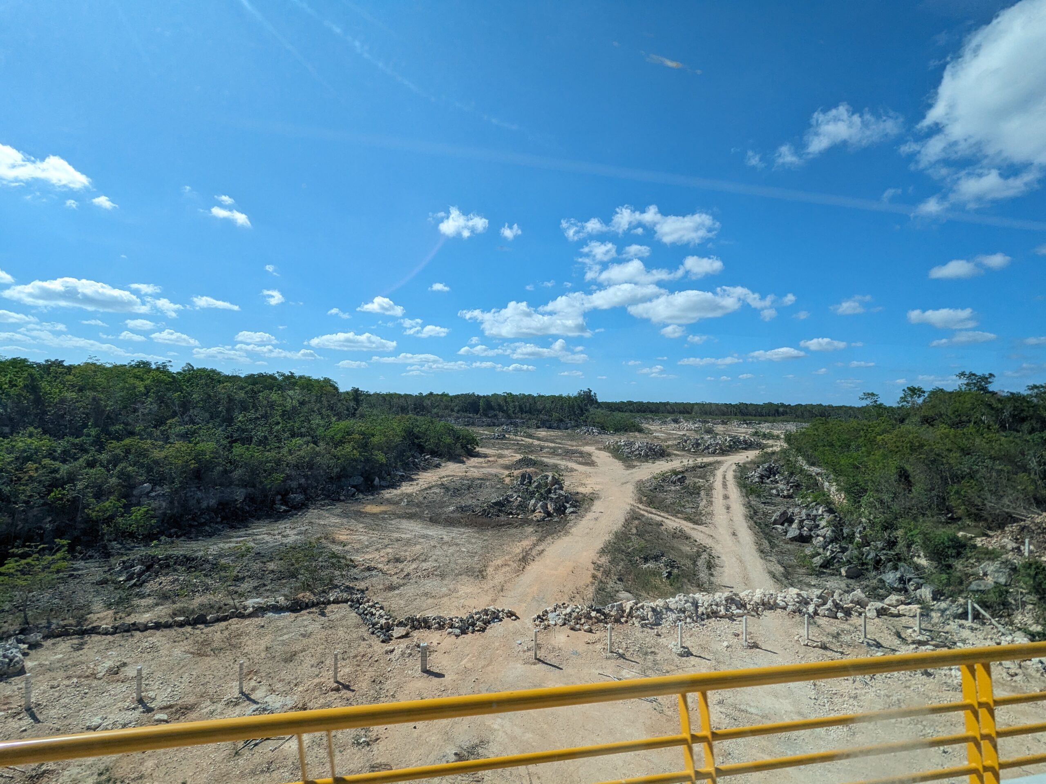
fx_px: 483
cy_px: 392
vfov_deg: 78.1
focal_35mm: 16
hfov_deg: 94.5
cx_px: 523
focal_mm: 2.35
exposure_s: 1/1161
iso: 39
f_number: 2.2
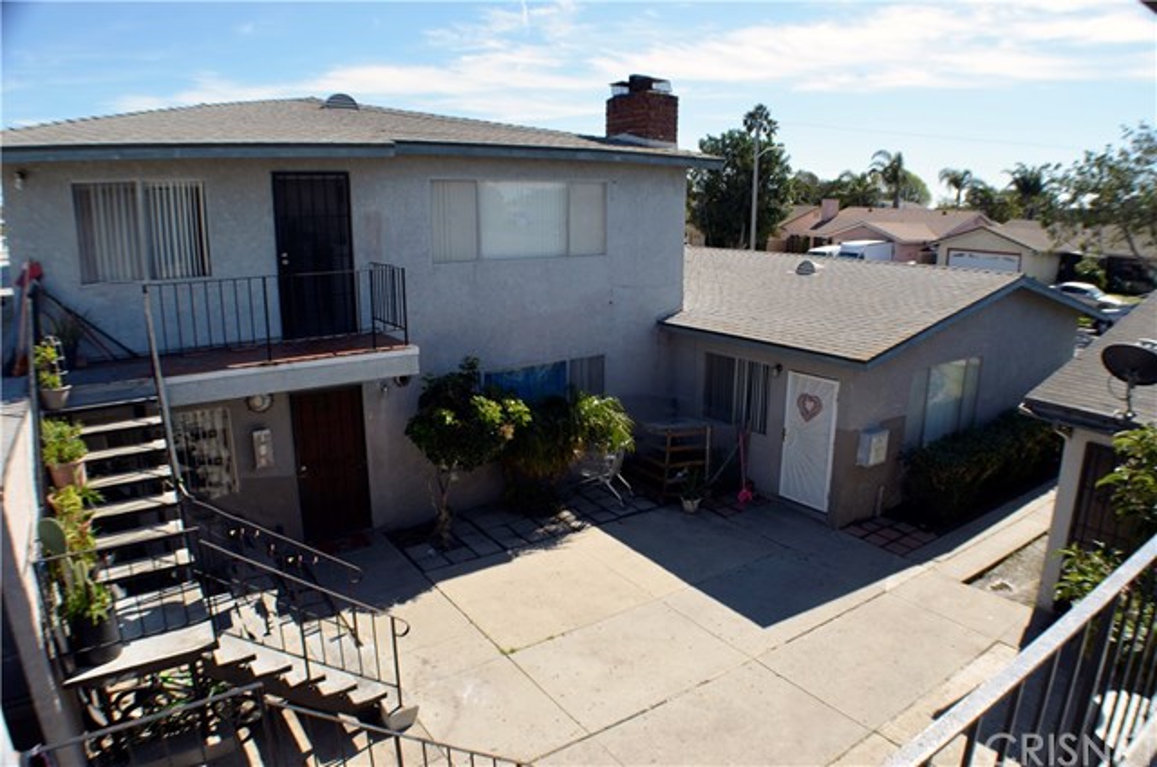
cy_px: 384
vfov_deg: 43.4
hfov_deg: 62.0
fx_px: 962
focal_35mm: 30
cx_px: 578
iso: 140
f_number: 8
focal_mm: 20
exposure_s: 1/250
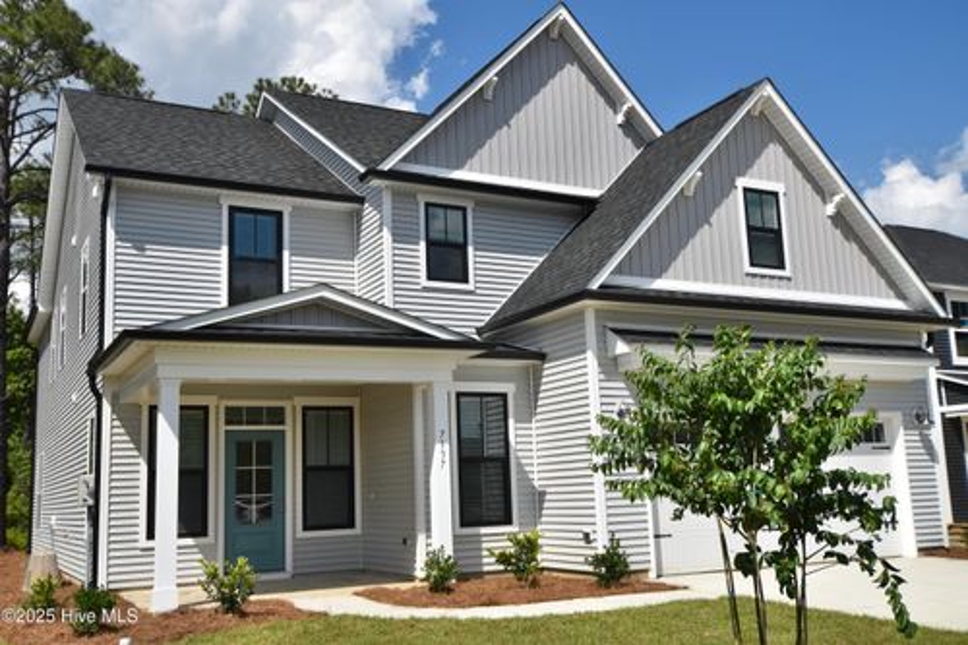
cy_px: 322
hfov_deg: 53.1
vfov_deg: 36.8
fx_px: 968
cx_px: 484
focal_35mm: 36
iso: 200
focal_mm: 24
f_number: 9
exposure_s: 1/640
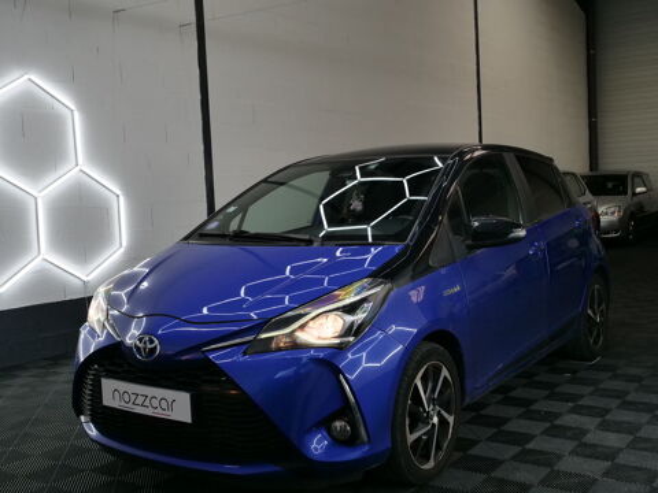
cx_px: 329
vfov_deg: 36.0
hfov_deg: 46.8
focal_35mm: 40
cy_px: 246
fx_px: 760
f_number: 5.6
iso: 500
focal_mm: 20
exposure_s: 1/60
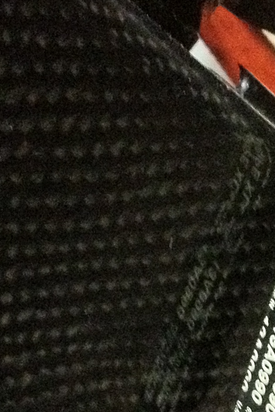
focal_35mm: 127
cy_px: 330
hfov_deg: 10.8
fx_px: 1455
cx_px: 161
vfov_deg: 16.0
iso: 800
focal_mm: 4.28
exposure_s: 1/15
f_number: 2.4
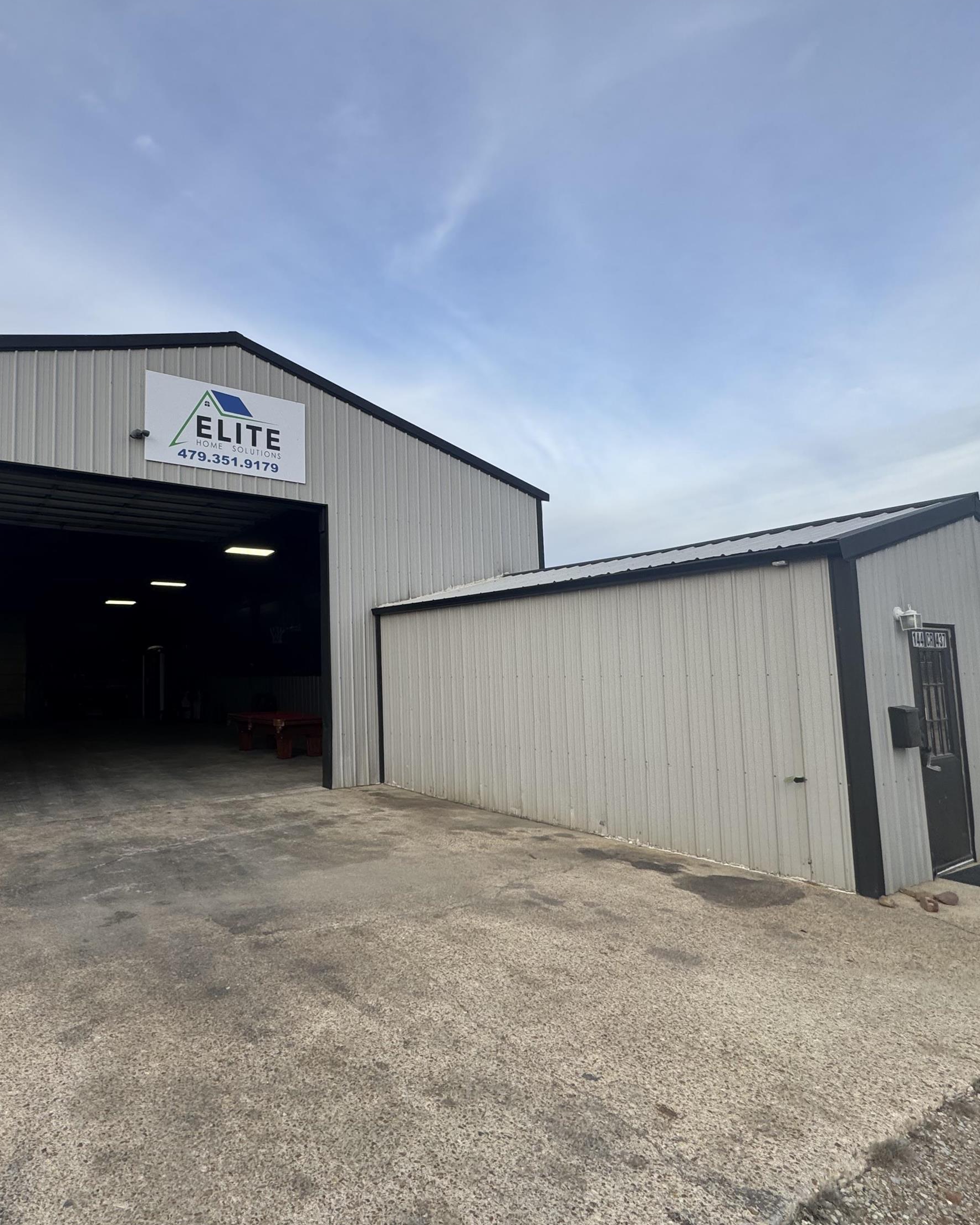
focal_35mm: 19
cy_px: 614
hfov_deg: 68.2
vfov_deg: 83.3
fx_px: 689
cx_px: 301
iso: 40
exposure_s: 1/286
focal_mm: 2.22
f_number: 2.2
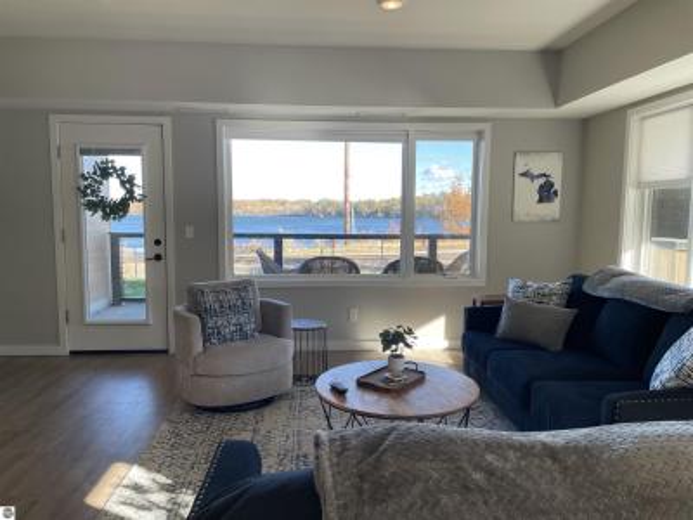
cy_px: 260
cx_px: 346
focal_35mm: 26
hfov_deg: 67.3
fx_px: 521
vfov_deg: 53.1
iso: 32
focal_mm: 4.2
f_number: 1.6
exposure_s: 1/150
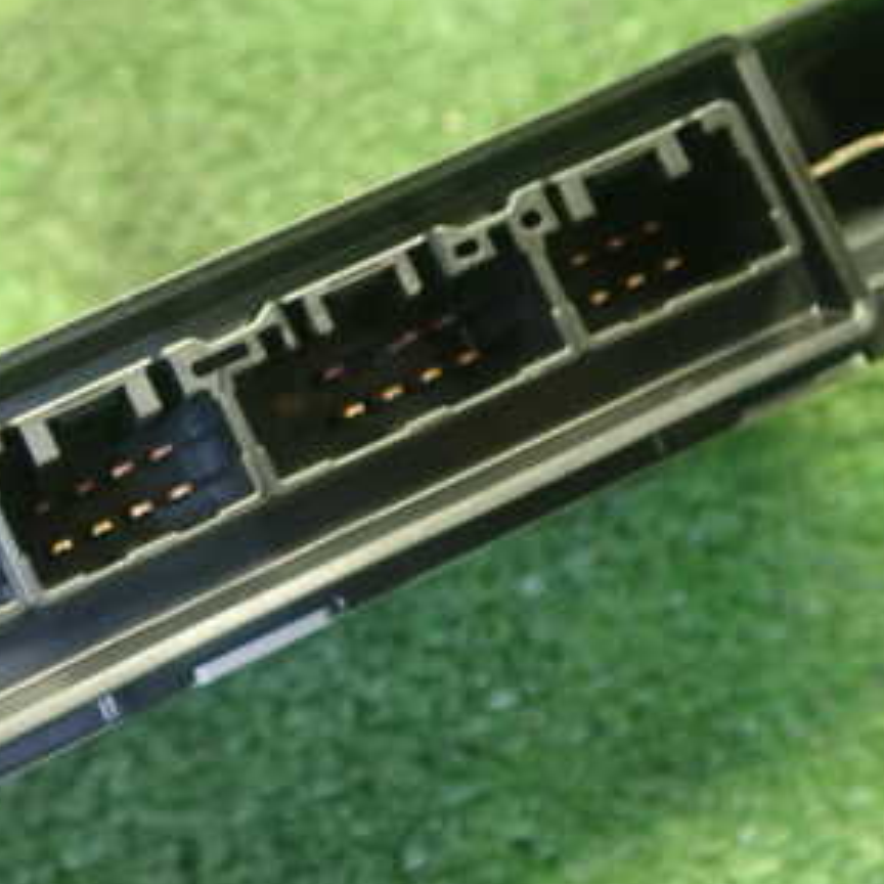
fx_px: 1705
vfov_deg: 29.1
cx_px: 135
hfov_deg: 28.2
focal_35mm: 59
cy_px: 445
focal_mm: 5.79
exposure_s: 1/30
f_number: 2.4
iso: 500
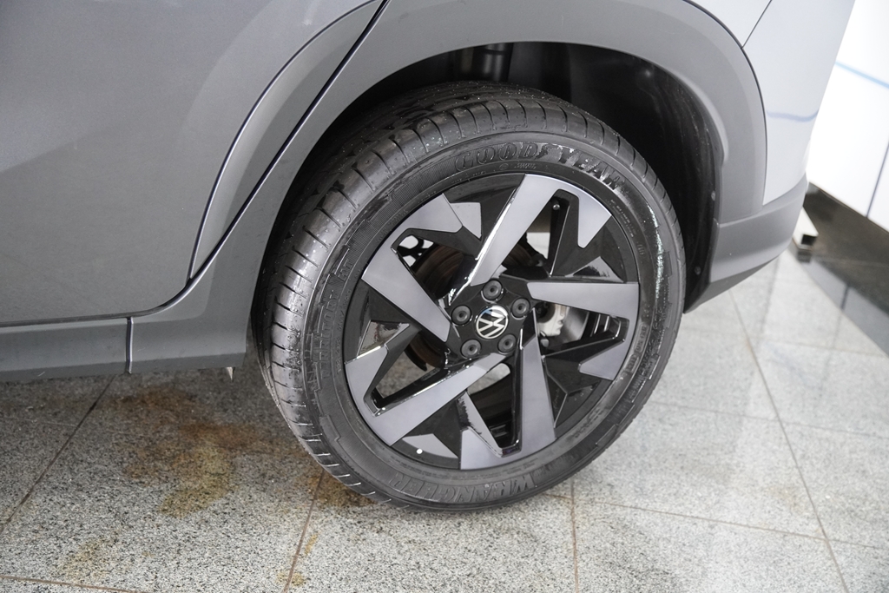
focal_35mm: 51
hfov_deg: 38.9
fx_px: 1260
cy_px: 296
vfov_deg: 26.5
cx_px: 444
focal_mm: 34
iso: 2000
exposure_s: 1/160
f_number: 2.8
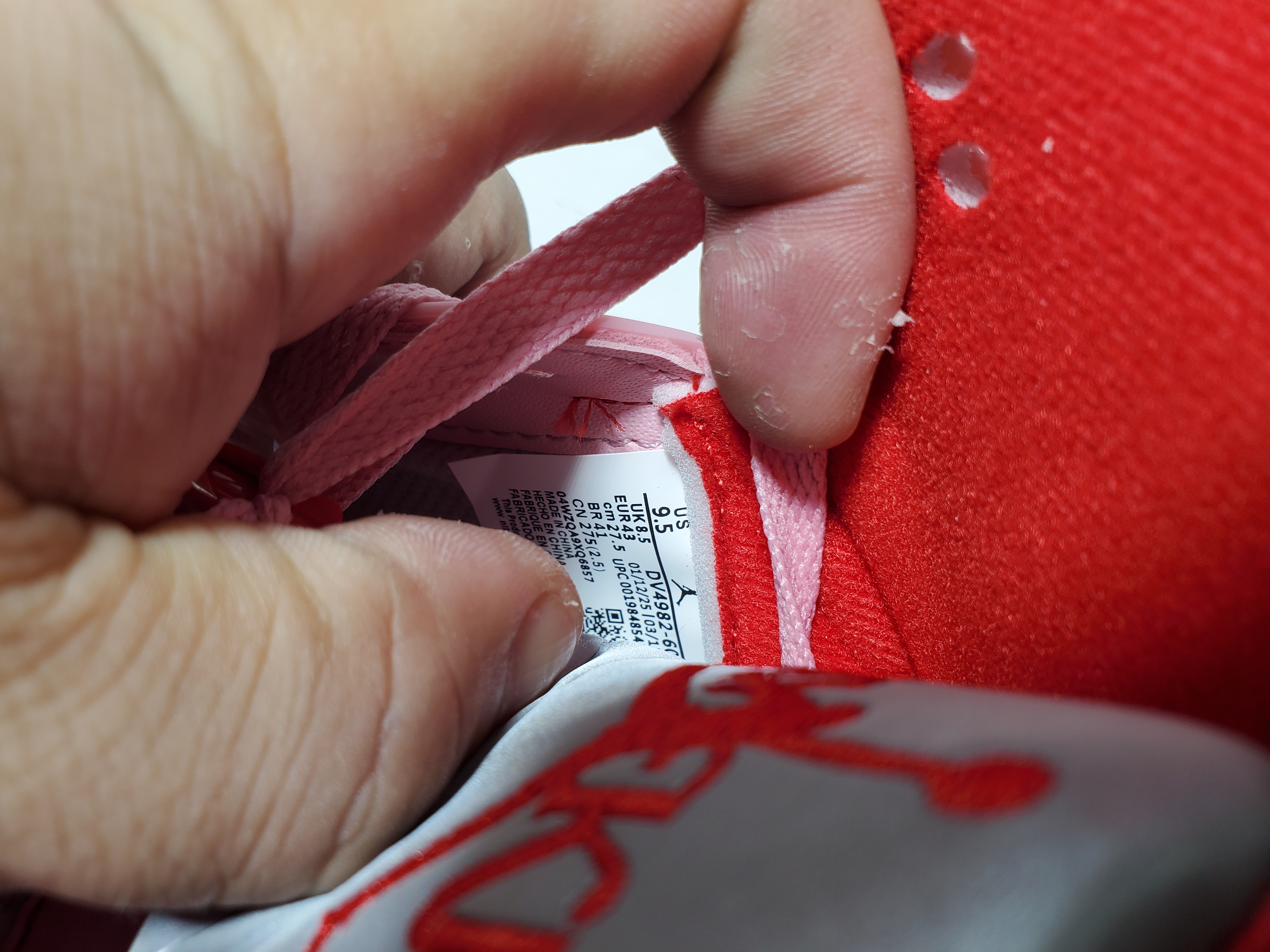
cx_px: 635
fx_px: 954
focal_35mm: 26
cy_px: 476
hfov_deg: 67.3
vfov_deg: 53.1
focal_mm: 4.3
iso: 50
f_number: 2.4
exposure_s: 1/100
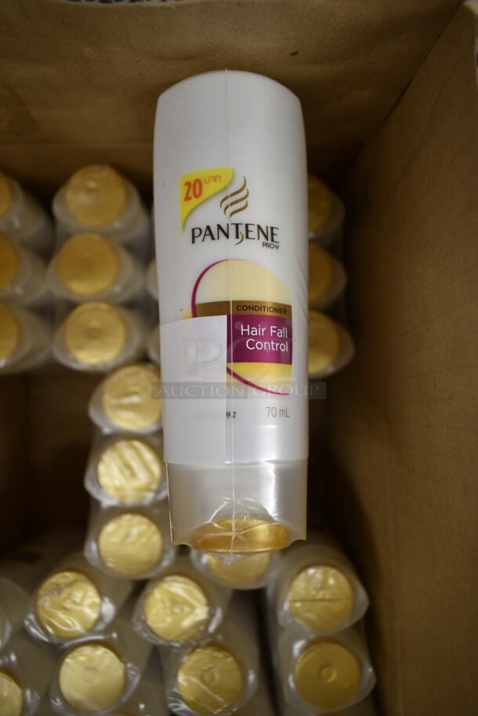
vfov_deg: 67.3
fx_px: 537
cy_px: 358
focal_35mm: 27
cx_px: 239
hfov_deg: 48.0
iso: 250
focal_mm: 18
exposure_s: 1/30
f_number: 3.5
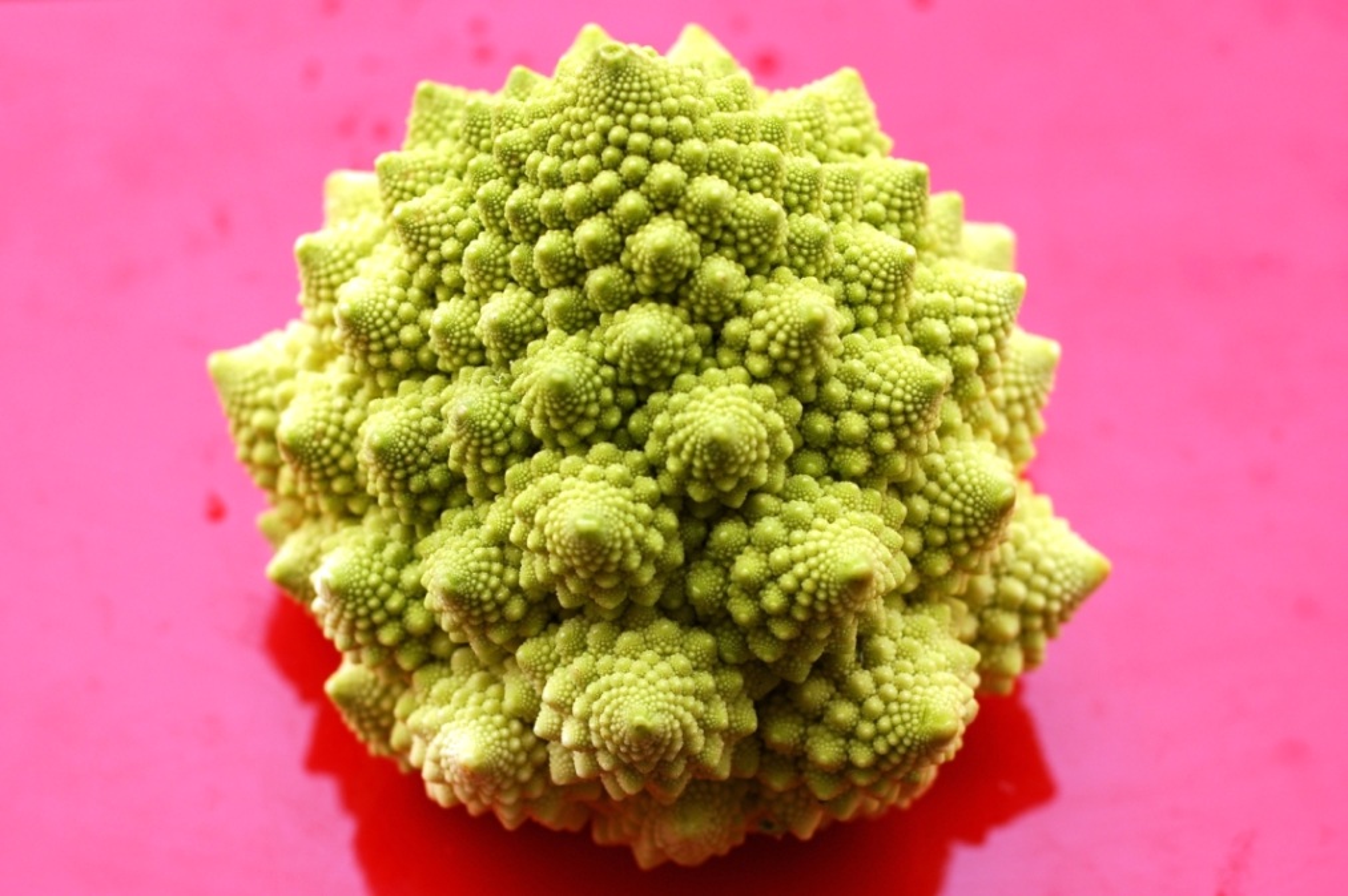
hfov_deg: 27.0
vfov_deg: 18.2
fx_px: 2806
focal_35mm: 75
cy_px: 448
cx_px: 674
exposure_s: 1/320
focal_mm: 50
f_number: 4
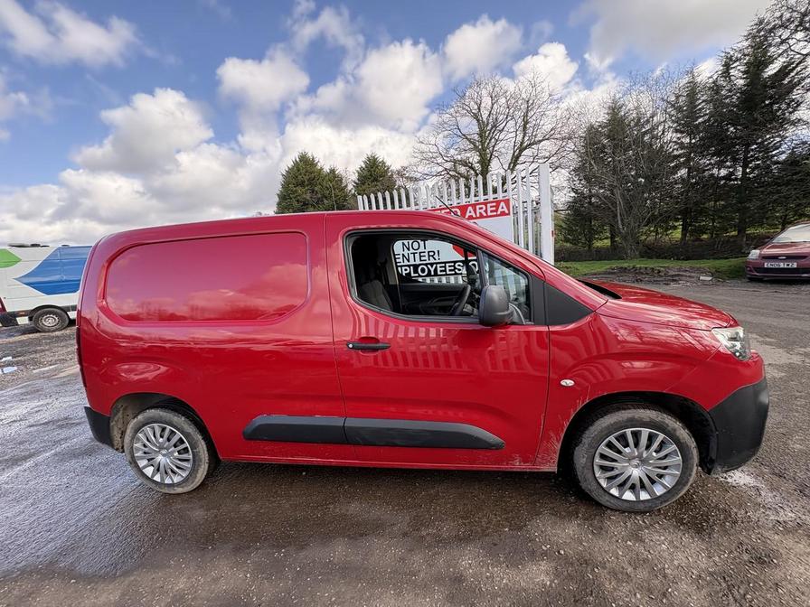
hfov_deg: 102.1
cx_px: 405
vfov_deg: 85.7
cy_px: 304
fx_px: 328
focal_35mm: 14
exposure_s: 1/287
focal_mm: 2.22
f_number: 2.2
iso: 64
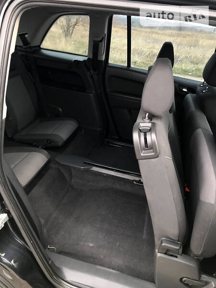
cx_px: 108
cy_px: 144
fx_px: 233
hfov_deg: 49.7
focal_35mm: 28
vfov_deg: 63.4
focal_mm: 4
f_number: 1.8
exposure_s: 1/90
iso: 32
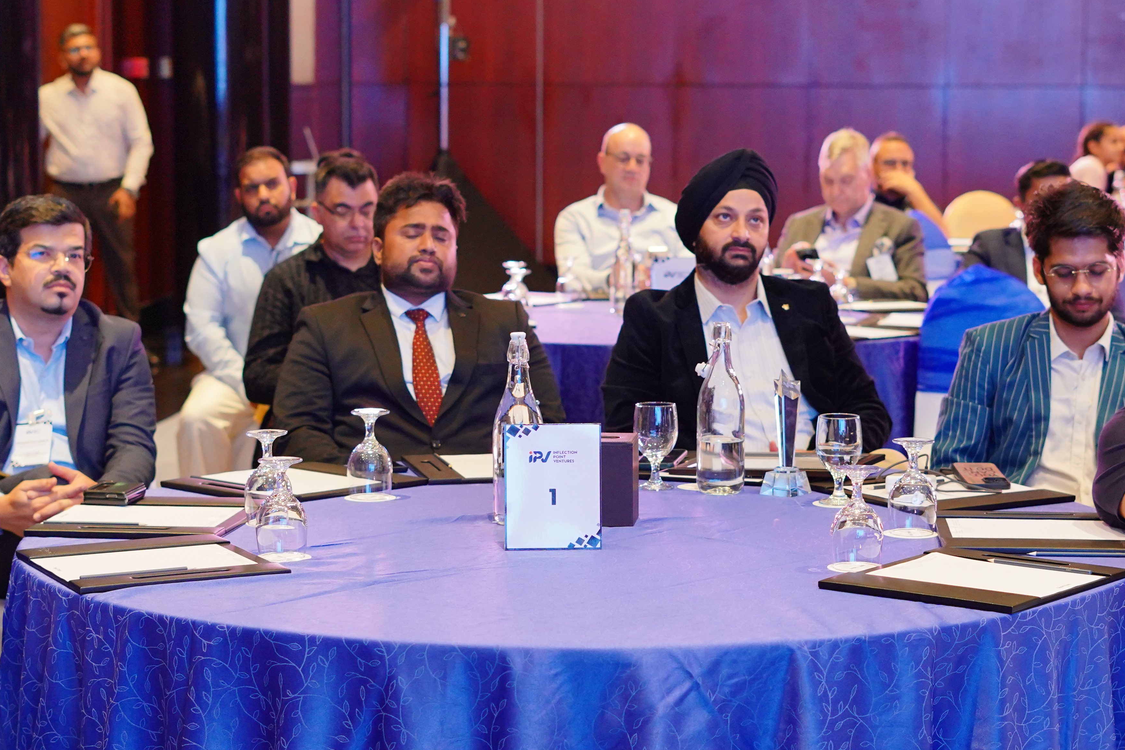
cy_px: 372
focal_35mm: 86
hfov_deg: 23.6
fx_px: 2688
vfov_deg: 15.9
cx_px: 624
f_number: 2.8
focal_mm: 50
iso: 2000
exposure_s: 1/160
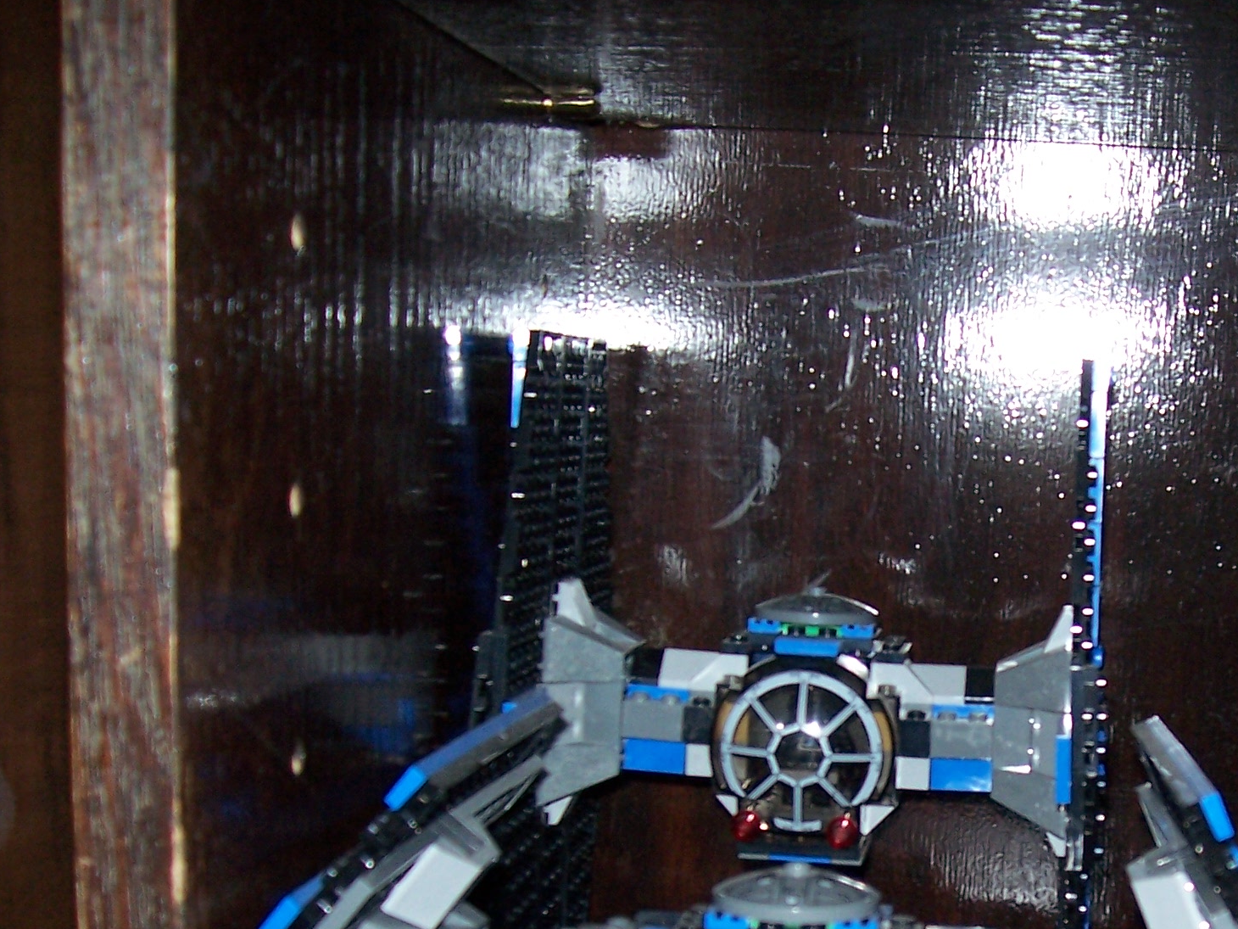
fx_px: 2146
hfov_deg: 31.6
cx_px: 931
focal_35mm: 60
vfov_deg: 23.9
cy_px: 800
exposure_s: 1/60
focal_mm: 5.6
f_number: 2.7
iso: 125
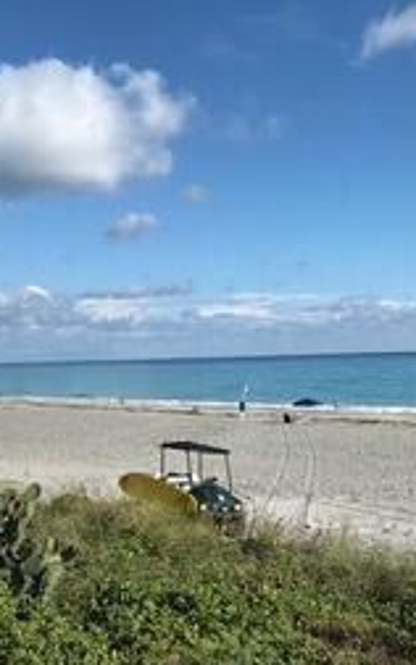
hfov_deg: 27.4
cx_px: 171
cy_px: 386
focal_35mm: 47
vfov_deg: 42.5
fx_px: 853
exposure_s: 1/3195
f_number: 1.8
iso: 20
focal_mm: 3.99
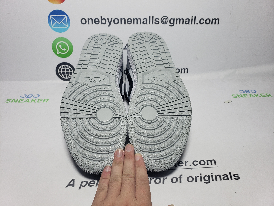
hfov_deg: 67.3
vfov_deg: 53.1
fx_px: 206
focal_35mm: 26
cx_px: 137
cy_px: 103
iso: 50
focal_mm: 4.3
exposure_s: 1/191
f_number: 2.4
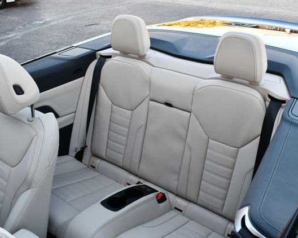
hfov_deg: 44.8
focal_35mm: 41
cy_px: 118
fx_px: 361
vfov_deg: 36.5
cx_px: 141
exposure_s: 1/250
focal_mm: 18
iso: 400
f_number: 5
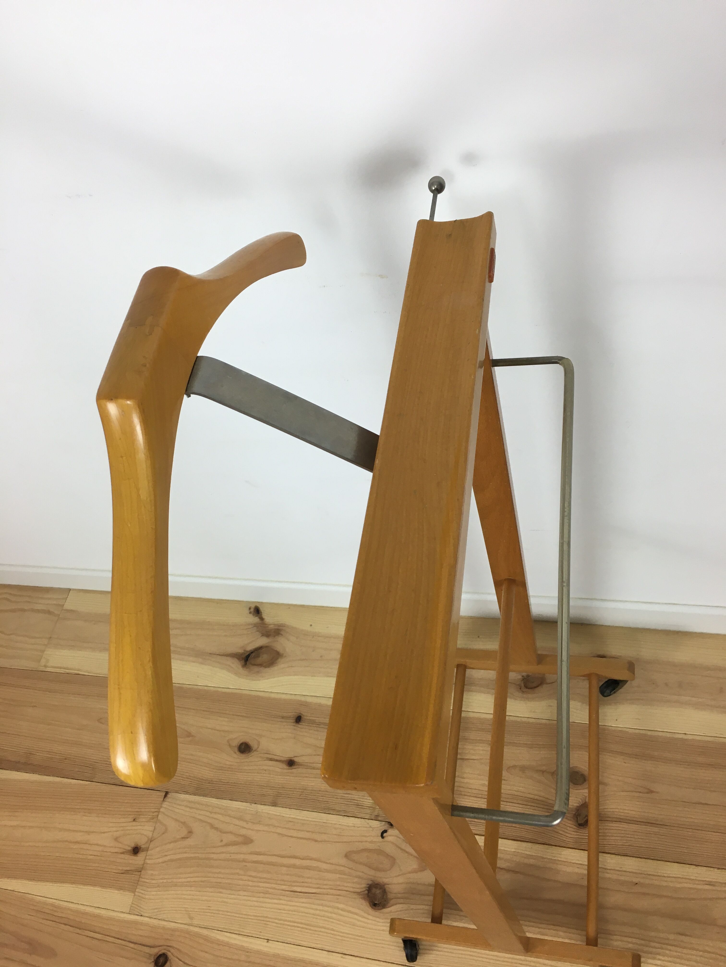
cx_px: 363
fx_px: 811
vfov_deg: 61.7
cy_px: 484
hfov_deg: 48.2
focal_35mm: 29
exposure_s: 1/33
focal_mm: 4.15
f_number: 2.2
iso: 25
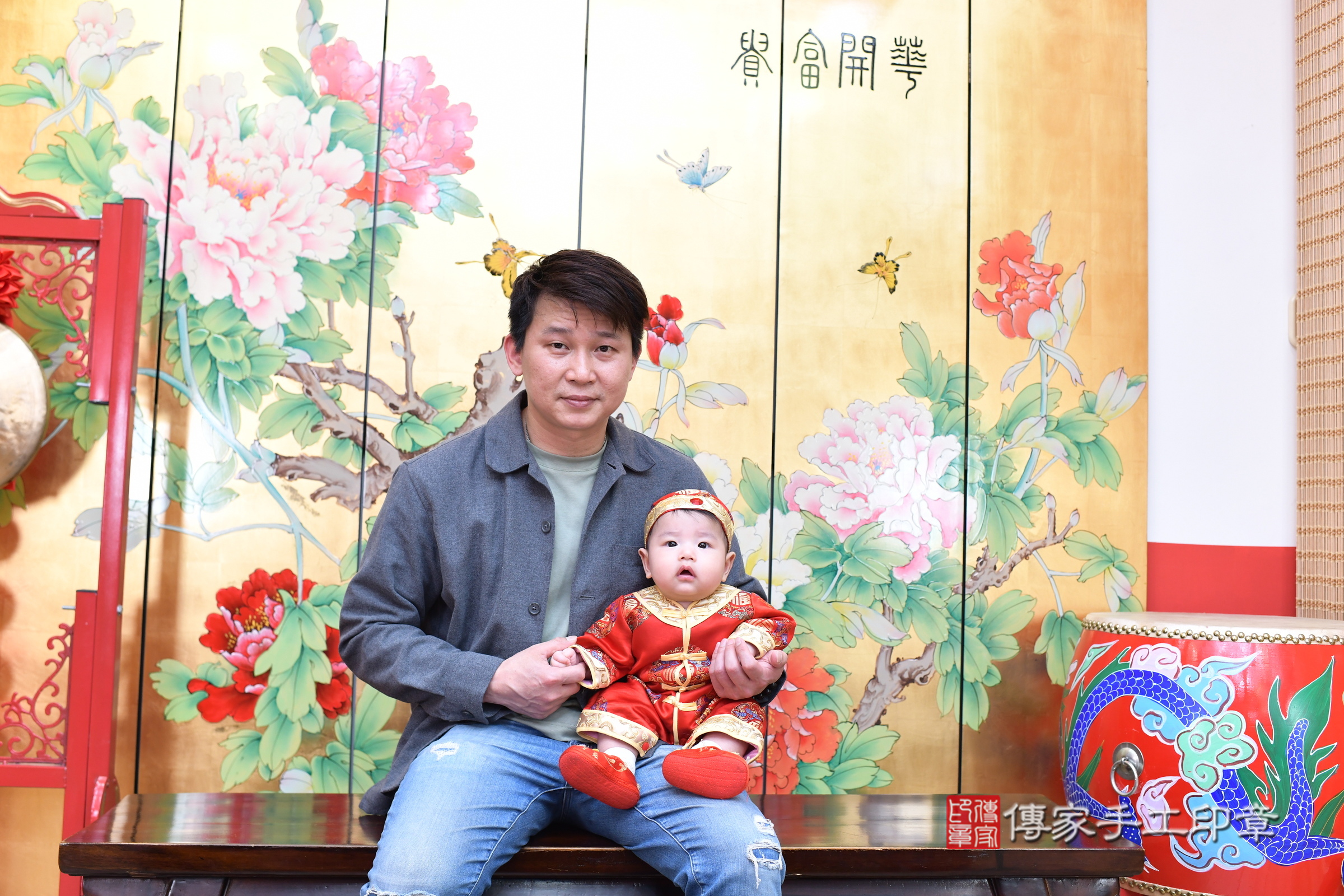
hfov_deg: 54.4
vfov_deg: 37.9
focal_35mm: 35
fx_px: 1307
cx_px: 672
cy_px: 448
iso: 1000
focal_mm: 35
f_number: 4.5
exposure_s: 1/200
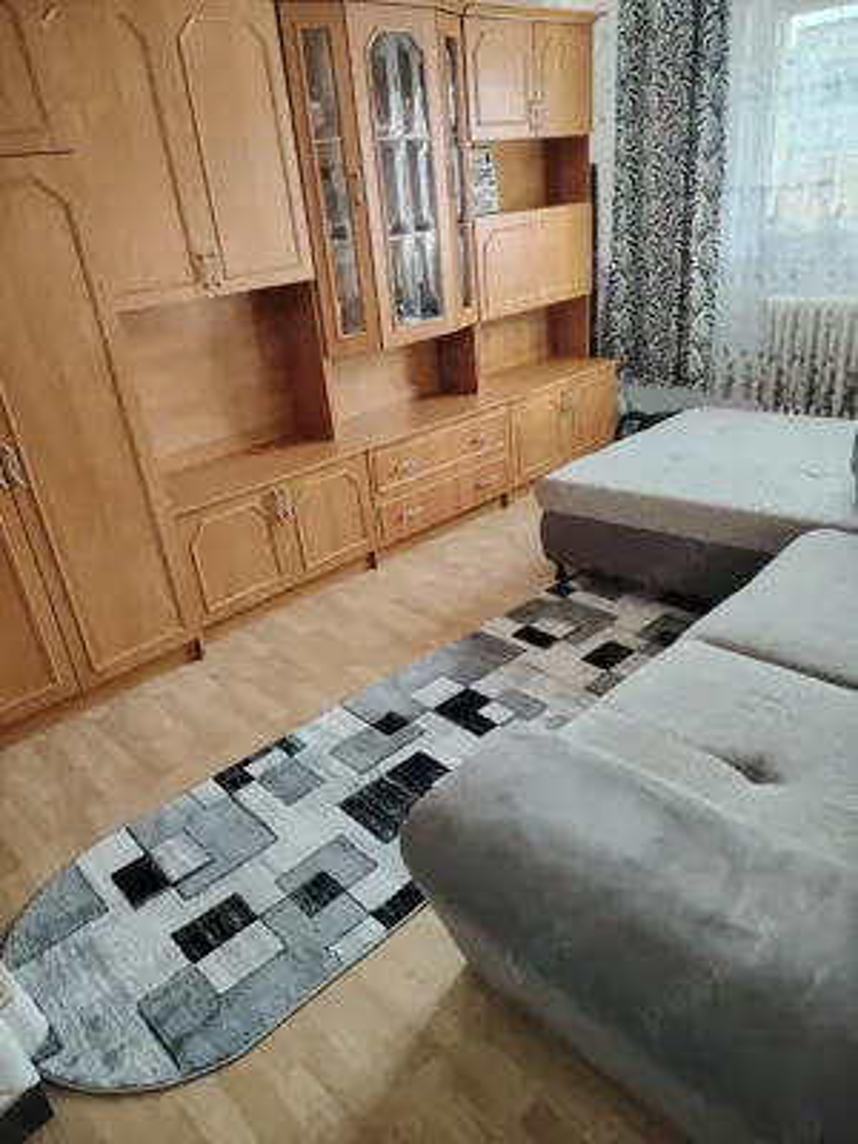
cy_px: 572
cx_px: 429
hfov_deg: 56.8
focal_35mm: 24
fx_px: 793
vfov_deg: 71.6
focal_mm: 5.25
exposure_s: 1/33.3
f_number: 1.75
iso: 406
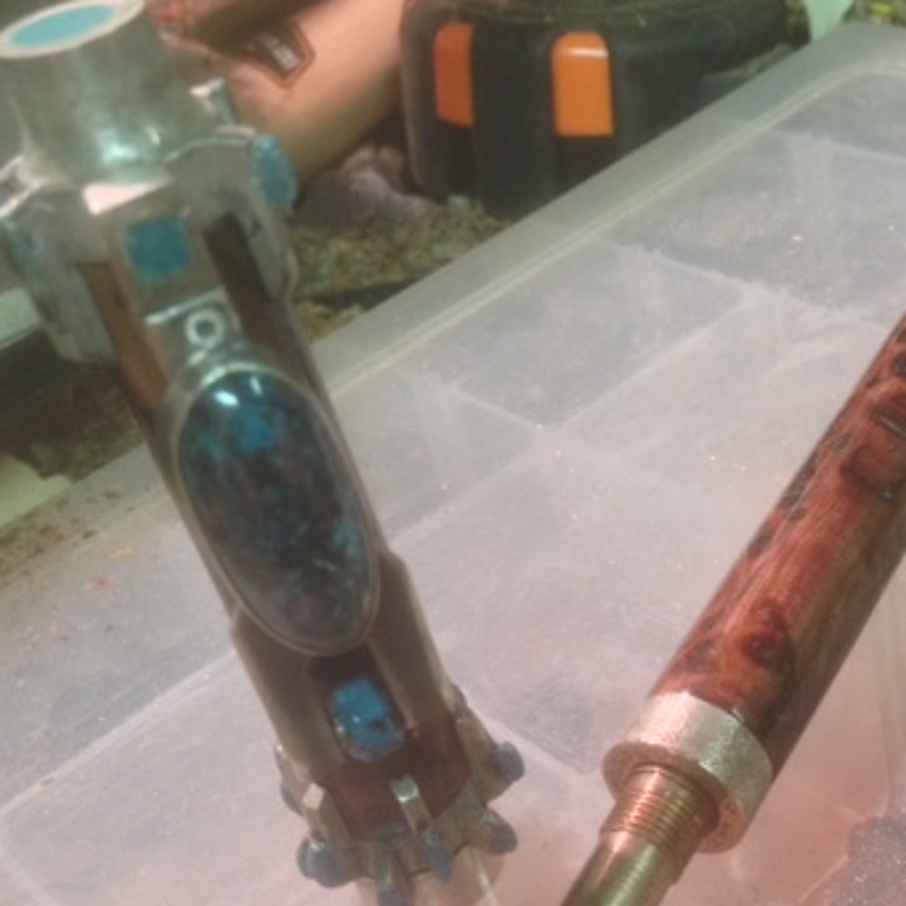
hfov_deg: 29.1
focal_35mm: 58
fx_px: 1717
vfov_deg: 29.5
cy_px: 494
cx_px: 672
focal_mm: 4.28
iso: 160
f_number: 2.4
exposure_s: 1/20
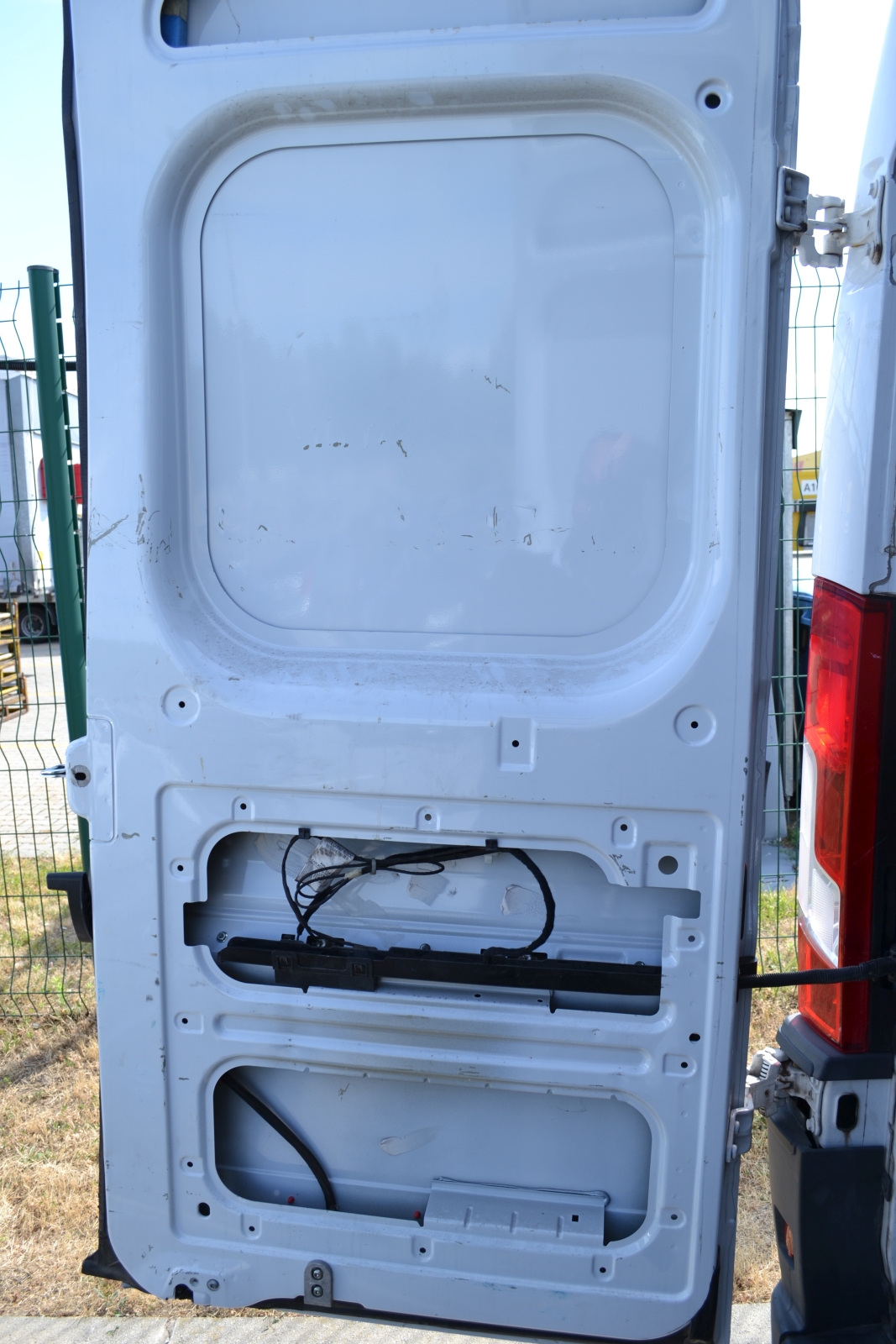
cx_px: 448
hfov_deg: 47.9
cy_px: 672
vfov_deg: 67.4
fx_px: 1008
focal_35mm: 27
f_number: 6.3
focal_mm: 18
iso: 100
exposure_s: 1/160
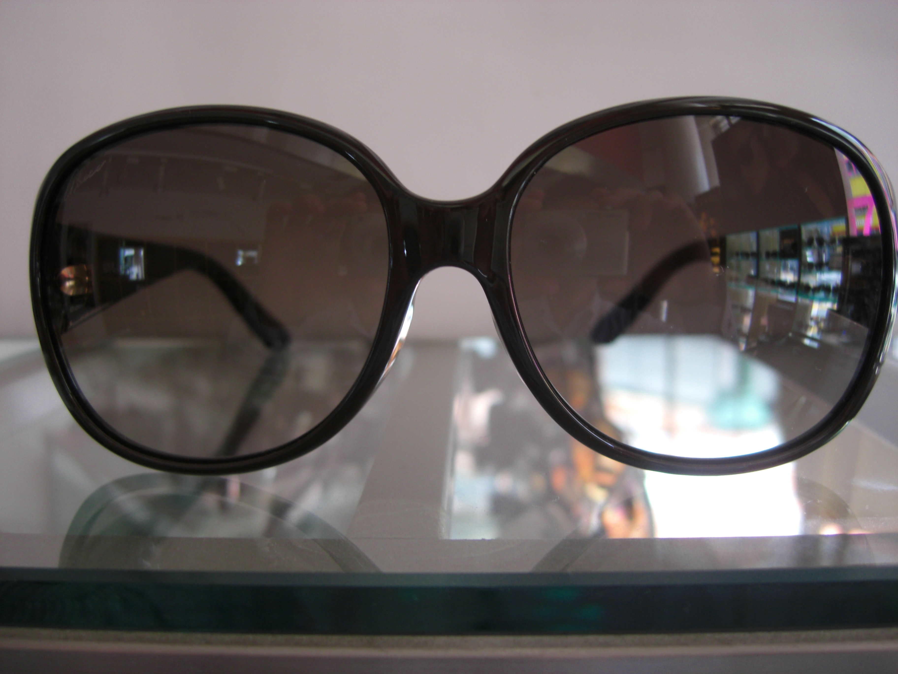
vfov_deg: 37.7
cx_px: 449
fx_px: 986
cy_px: 337
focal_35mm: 38
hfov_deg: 49.0
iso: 100
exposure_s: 1/40
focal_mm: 7.9
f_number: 2.8
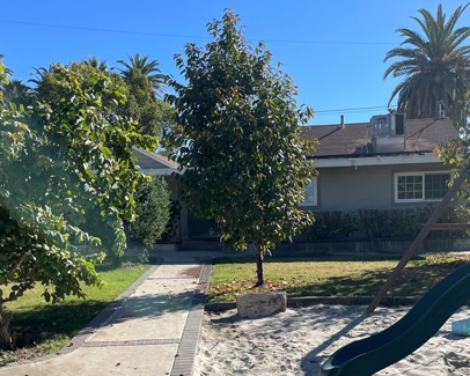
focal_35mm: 40
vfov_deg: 36.9
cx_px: 237
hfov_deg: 45.8
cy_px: 255
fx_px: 557
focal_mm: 4.2
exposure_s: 1/2618
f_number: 1.6
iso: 32
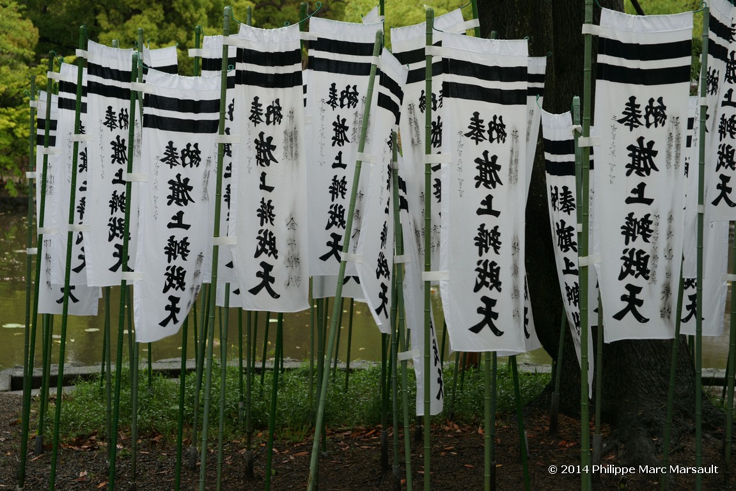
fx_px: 1125
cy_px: 246
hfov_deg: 36.2
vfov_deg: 24.6
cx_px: 368
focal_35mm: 55
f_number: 6.3
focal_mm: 55
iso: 400
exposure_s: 1/80
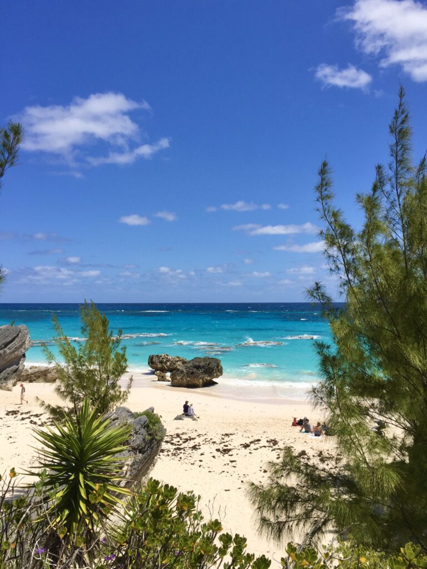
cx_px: 214
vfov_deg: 61.7
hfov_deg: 48.2
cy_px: 284
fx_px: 477
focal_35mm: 29
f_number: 2.2
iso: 32
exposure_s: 1/4405
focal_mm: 4.15
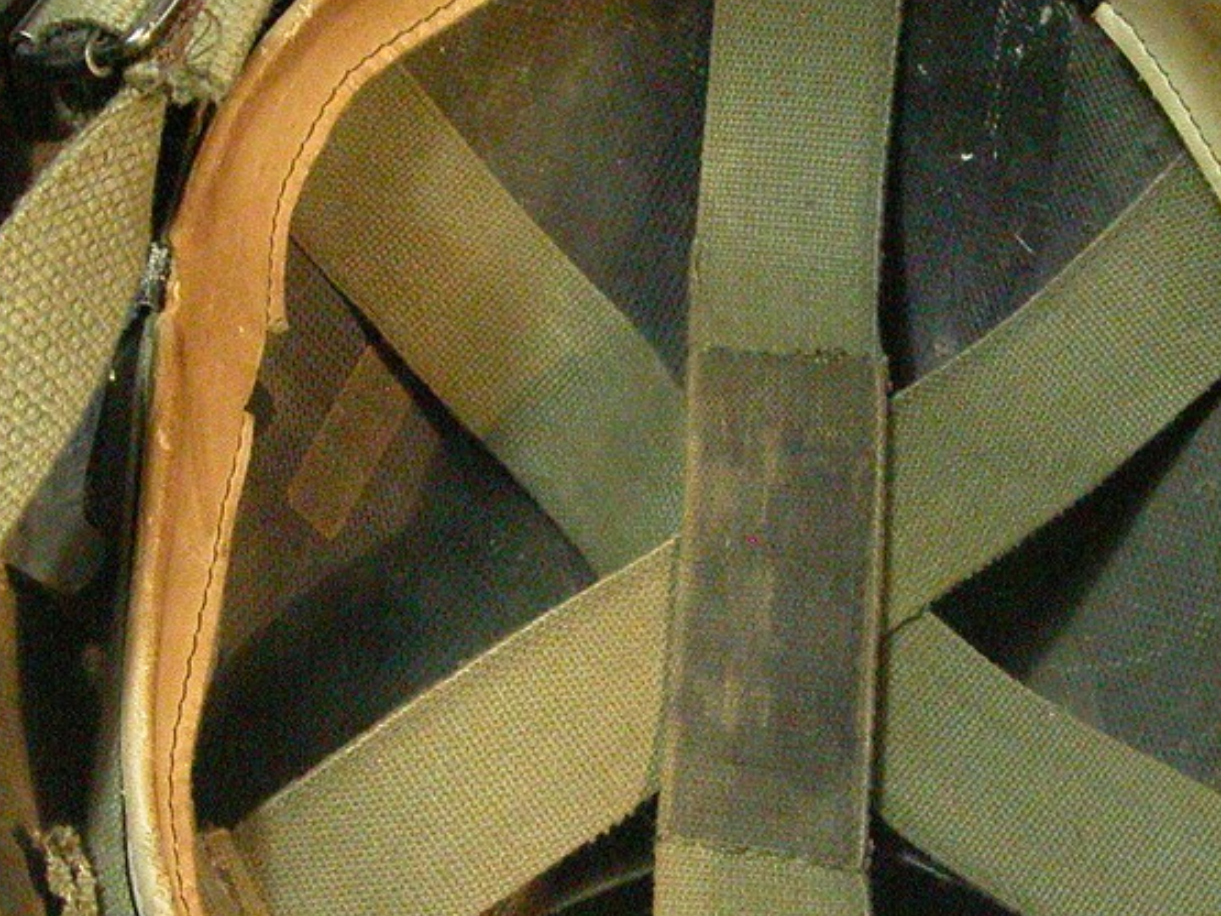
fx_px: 2927
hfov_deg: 23.4
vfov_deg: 17.8
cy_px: 511
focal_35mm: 83
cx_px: 851
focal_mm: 9.2
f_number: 4.5
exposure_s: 1/22.1
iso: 800
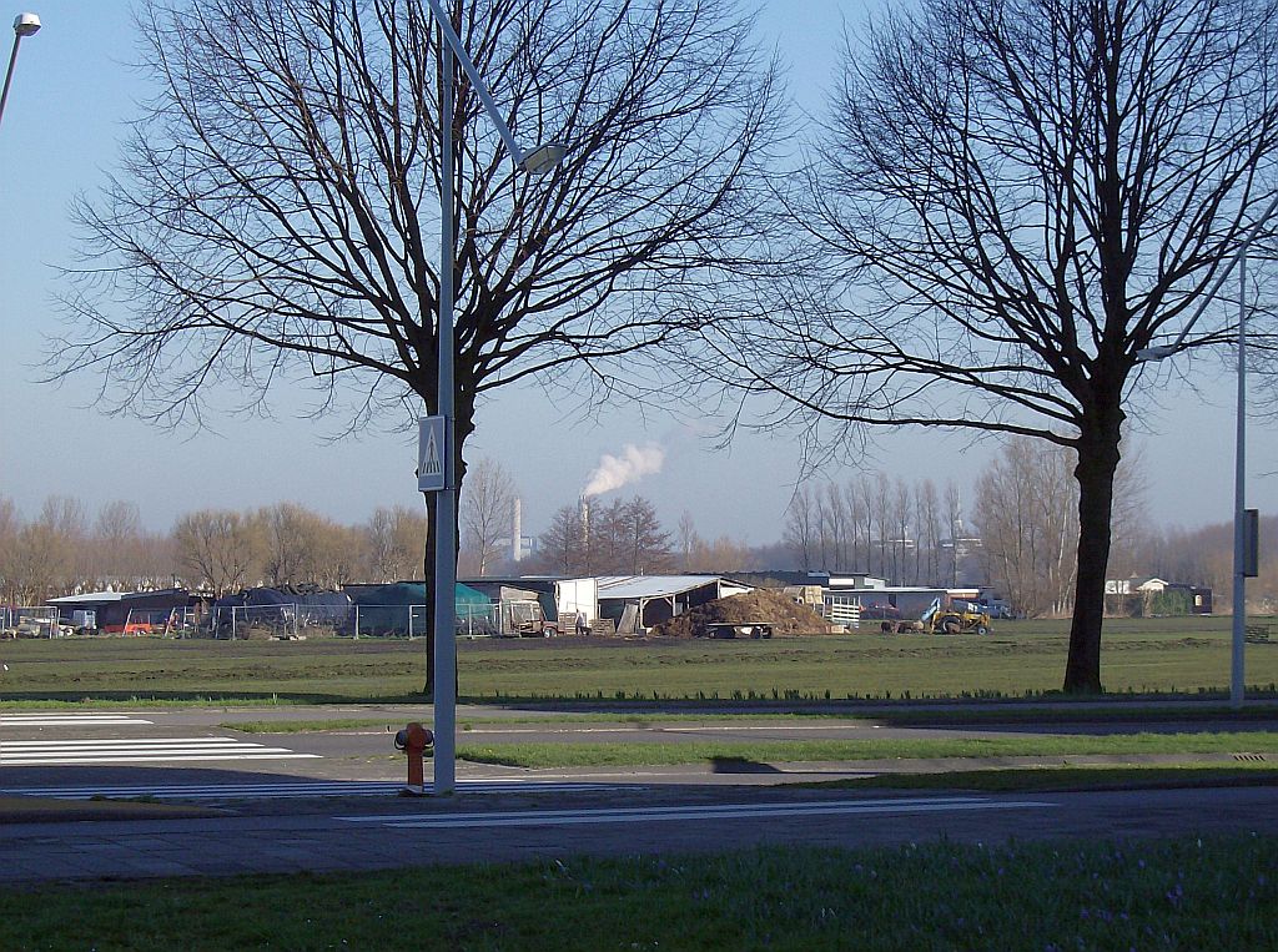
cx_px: 639
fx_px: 3978
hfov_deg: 18.3
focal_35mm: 108
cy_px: 476
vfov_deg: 13.7
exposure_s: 1/255
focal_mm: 18
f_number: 7.8
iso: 100
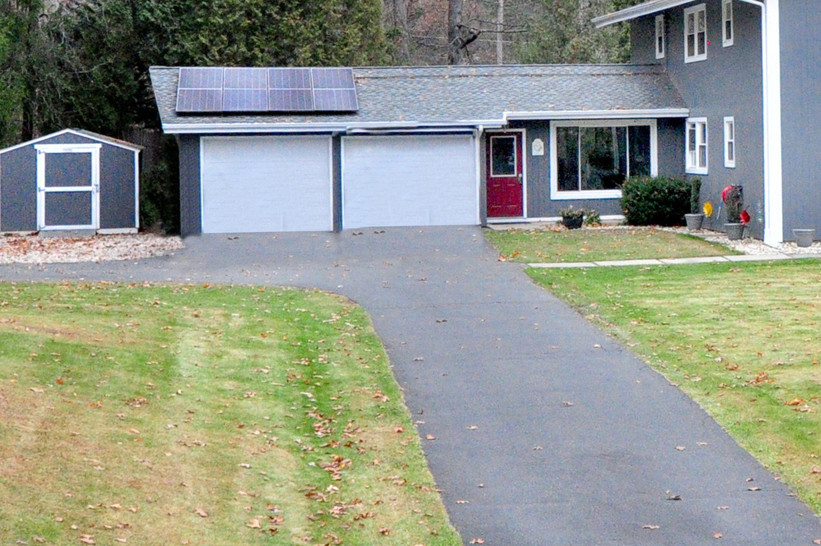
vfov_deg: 18.8
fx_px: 1617
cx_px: 869
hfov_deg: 26.6
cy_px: 46
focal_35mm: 71
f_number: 8
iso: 2000
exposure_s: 1/320
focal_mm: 20
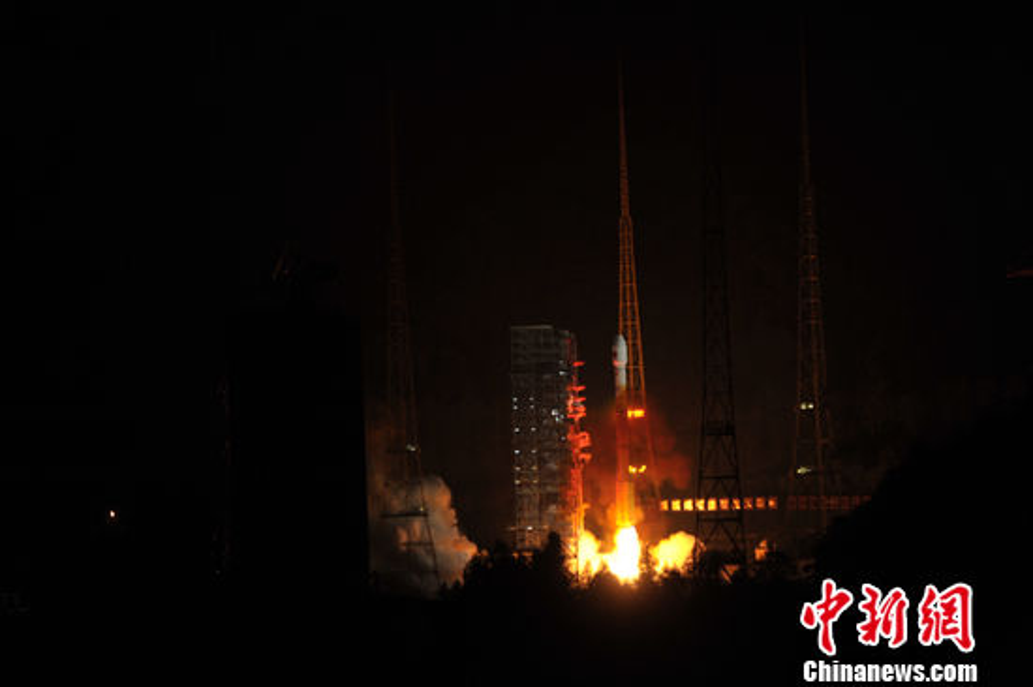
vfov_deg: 12.2
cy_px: 344
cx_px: 516
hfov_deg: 18.3
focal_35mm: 112
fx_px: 3212
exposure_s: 1/800
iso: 1000
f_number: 3.2
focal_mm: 112
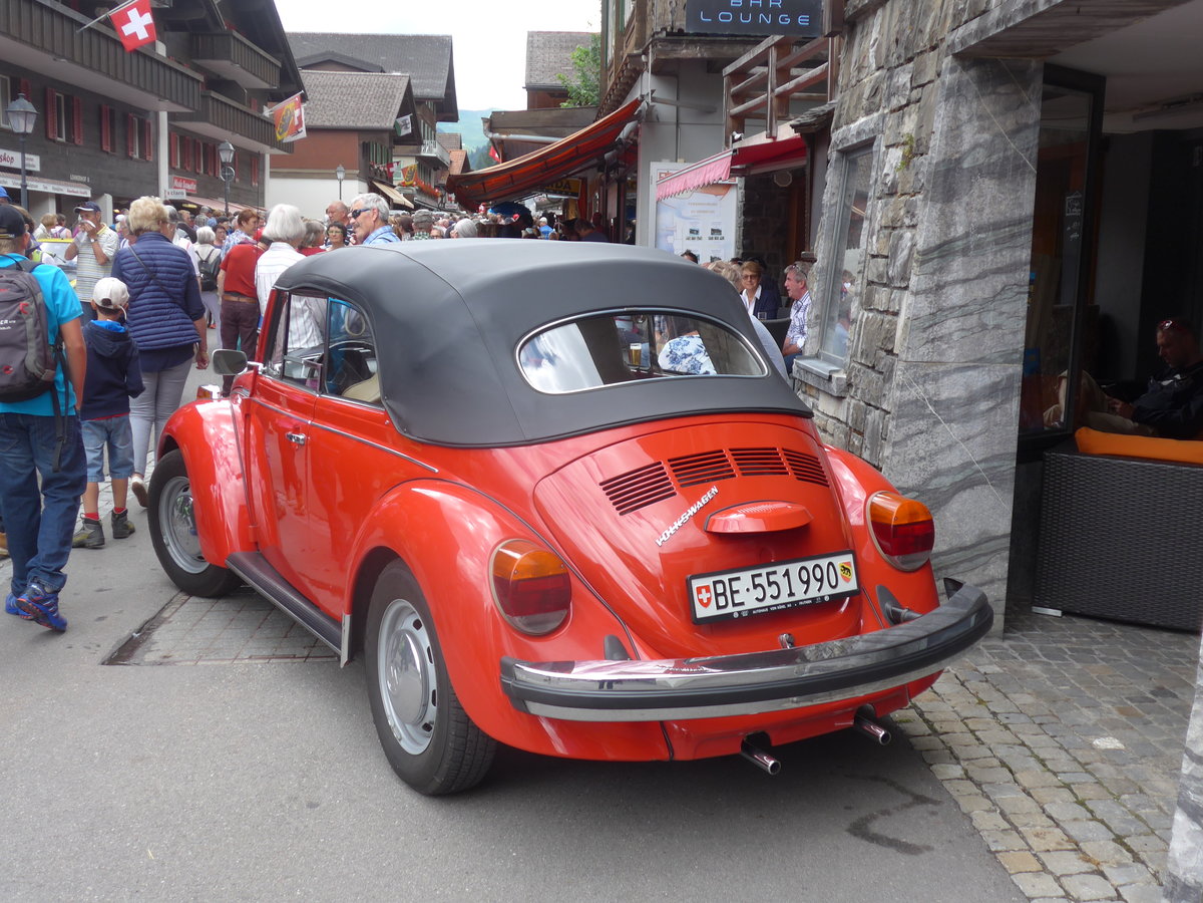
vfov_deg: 36.8
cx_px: 602
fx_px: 1355
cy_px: 452
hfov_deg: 47.9
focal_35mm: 39
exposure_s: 1/250
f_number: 2.8
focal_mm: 8
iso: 80
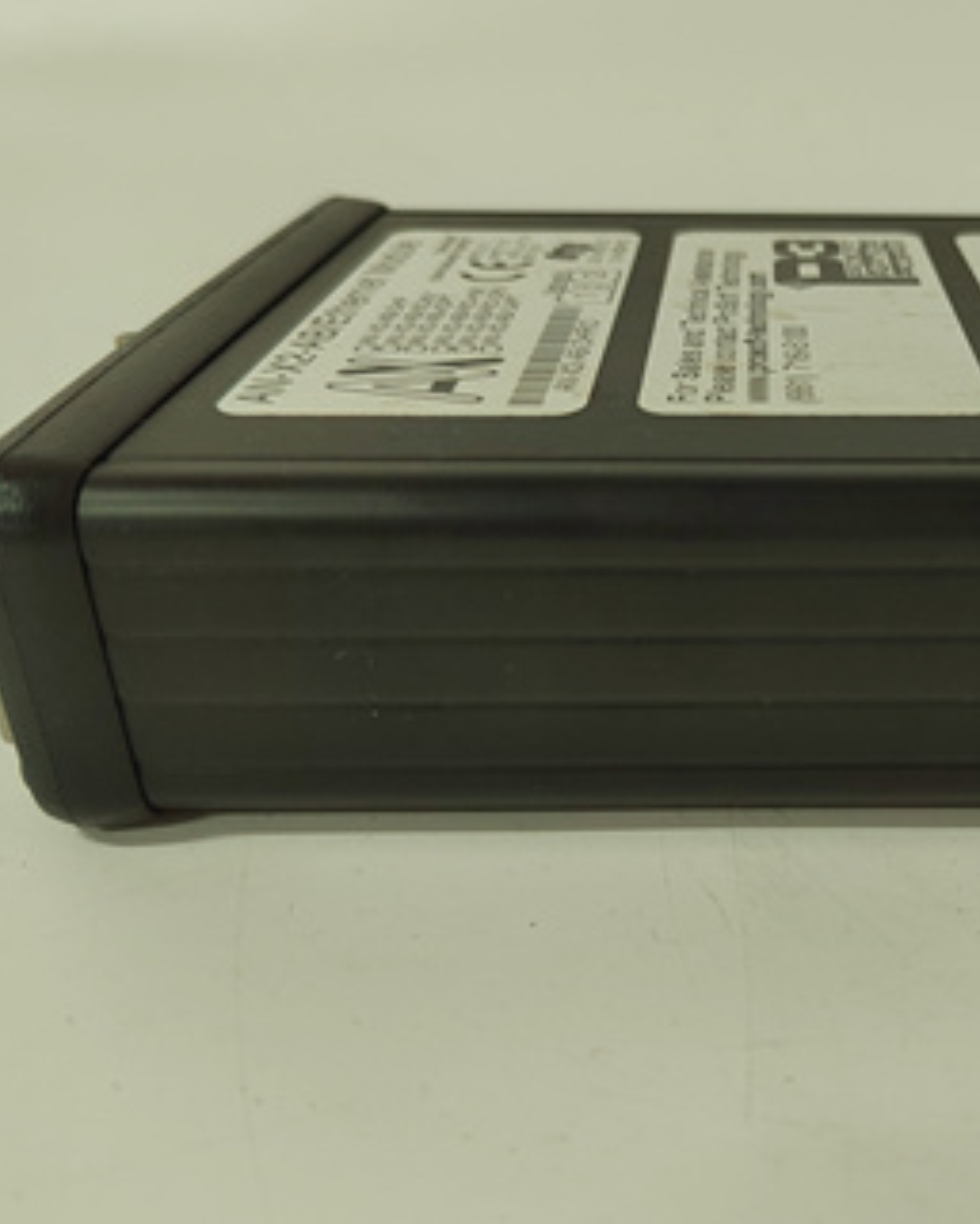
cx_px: 812
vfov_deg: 51.5
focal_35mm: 35
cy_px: 612
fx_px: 1268
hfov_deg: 40.2
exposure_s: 1/100
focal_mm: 5.52
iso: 1878
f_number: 1.9
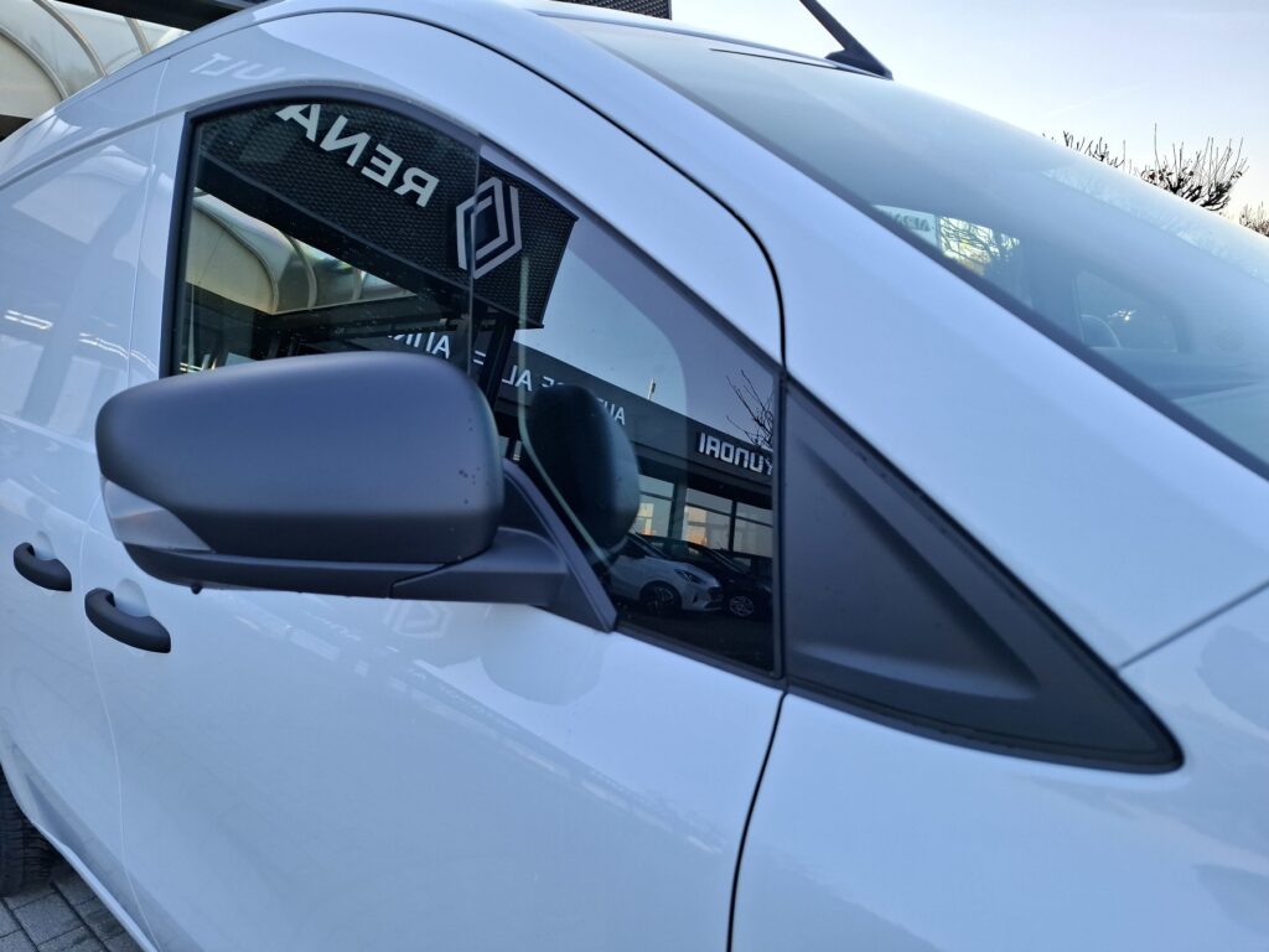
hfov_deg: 73.9
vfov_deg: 58.9
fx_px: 843
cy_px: 476
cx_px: 634
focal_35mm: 23
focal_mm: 5.54
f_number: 1.8
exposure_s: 1/385
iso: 50
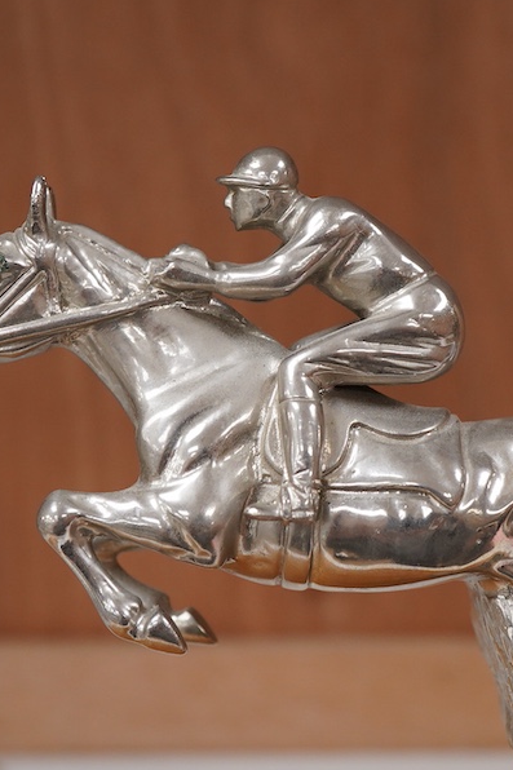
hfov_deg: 20.0
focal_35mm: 68
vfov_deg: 29.7
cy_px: 384
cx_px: 322
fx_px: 1454
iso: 1250
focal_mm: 30
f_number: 8
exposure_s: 1/125
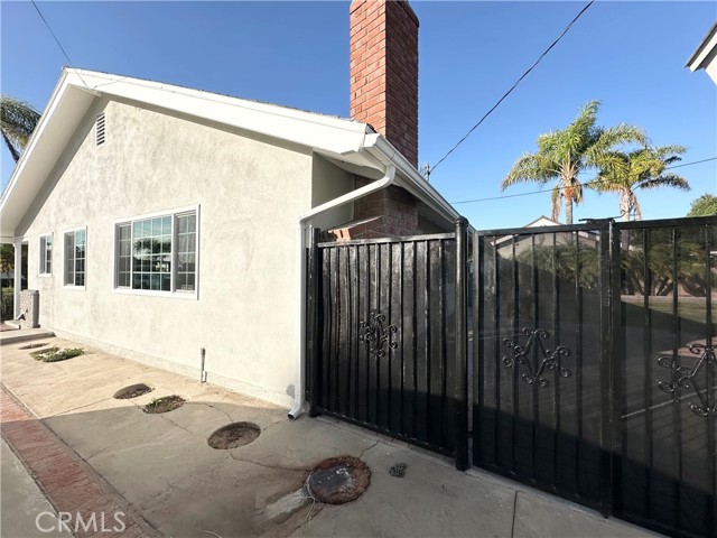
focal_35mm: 14
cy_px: 269
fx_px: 290
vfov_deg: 85.7
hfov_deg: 102.1
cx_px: 358
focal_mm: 2.22
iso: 50
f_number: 2.2
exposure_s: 1/2212
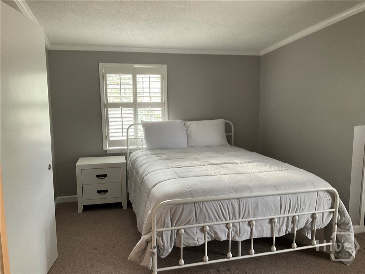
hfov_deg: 61.7
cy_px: 137
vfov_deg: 48.2
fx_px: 306
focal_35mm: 29
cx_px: 182
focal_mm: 3
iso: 200
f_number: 1.8
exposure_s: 1/60
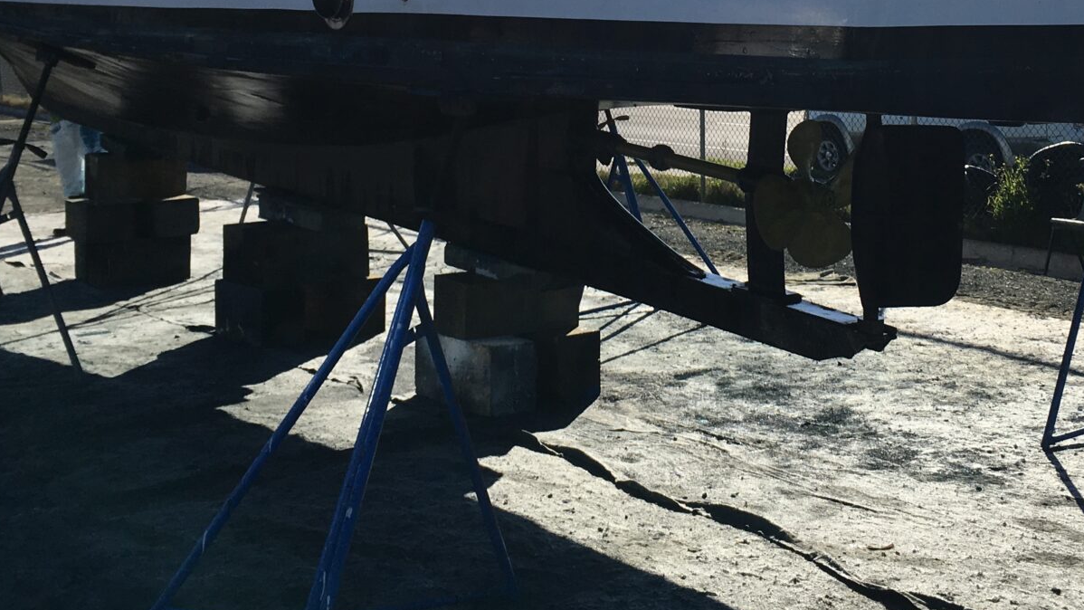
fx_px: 1552
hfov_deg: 38.2
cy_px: 23
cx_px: 701
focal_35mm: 54
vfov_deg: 21.6
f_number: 2.2
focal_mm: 4.15
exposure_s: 1/2404
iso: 25
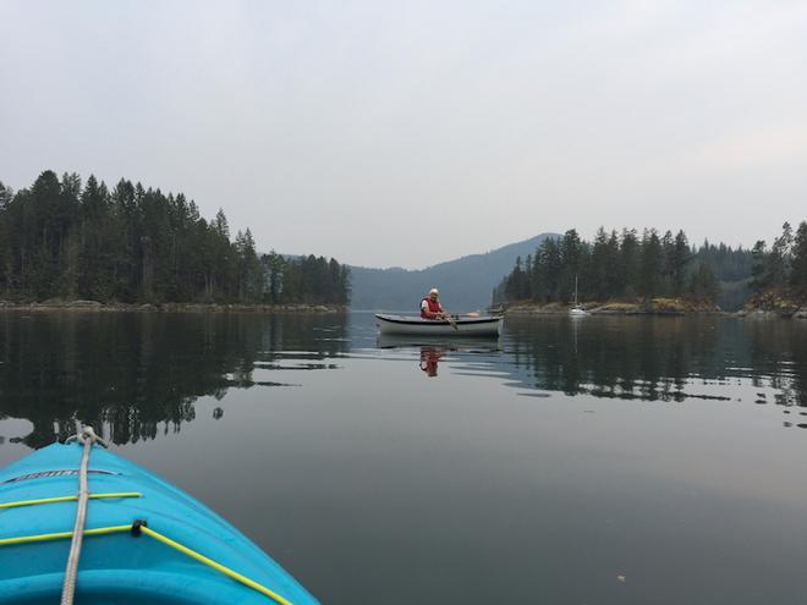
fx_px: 676
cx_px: 404
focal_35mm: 29
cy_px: 302
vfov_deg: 48.2
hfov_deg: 61.7
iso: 32
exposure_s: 1/488
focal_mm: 4.15
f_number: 2.2
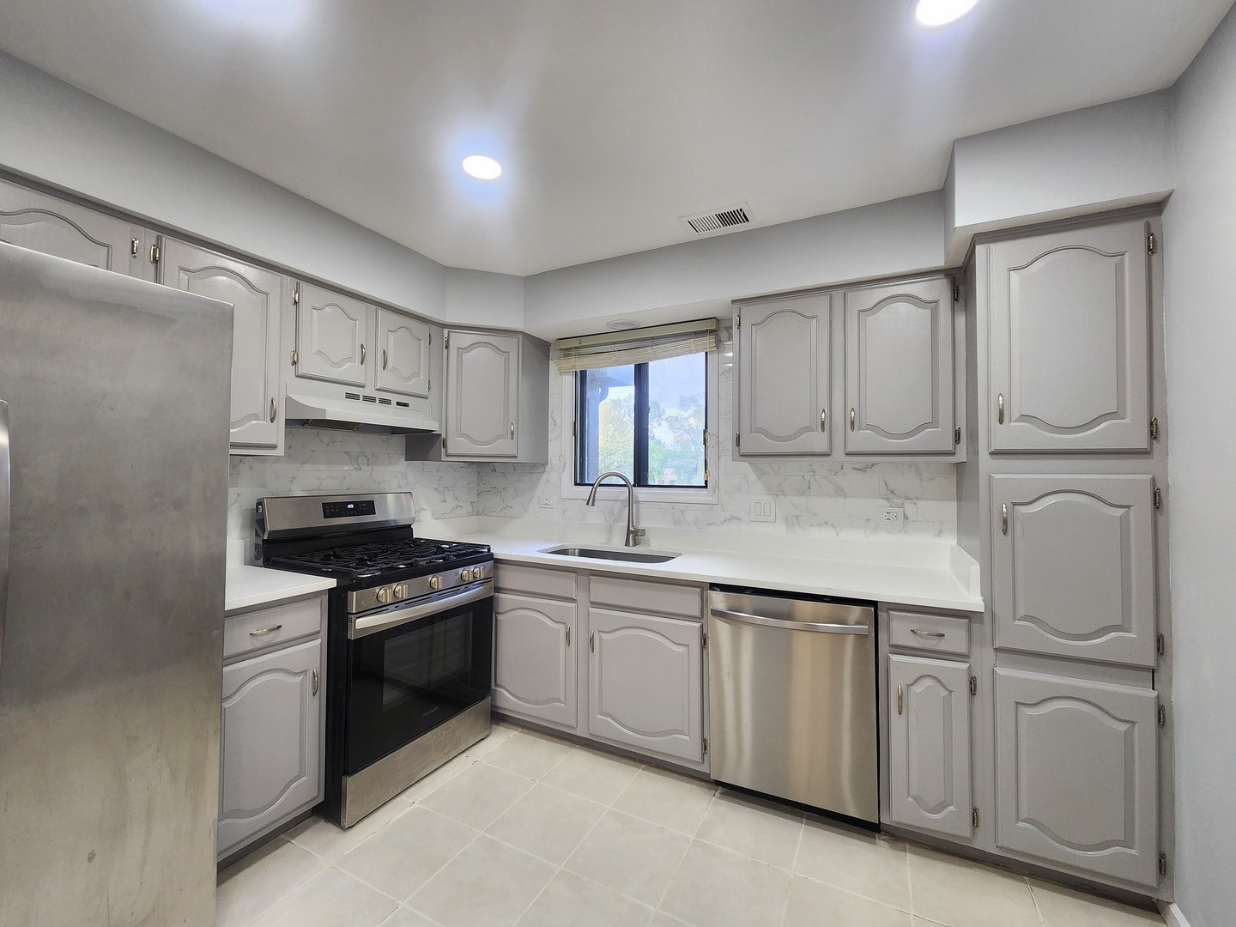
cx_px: 618
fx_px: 464
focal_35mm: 13
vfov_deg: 89.9
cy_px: 464
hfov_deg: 106.2
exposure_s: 1/60
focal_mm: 2.2
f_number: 2.2
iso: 200
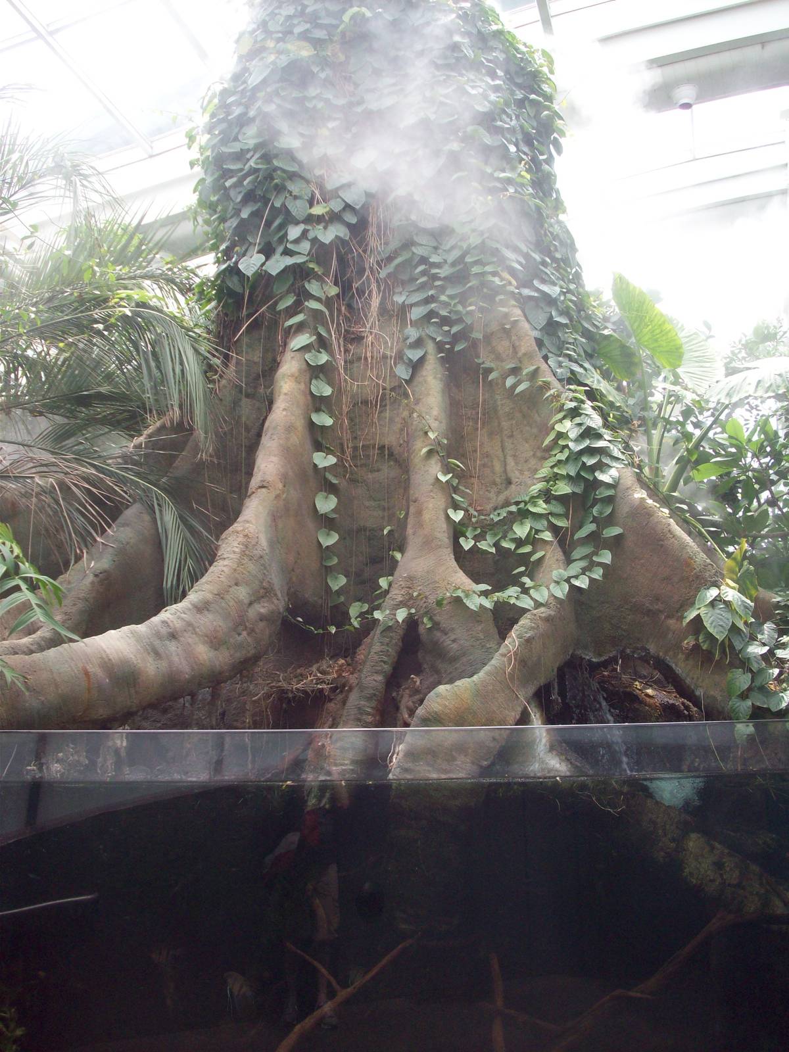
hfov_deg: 38.7
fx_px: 1124
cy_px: 526
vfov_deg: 50.1
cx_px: 394
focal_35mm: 37
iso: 80
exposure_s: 1/227
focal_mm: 6.2
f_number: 2.8
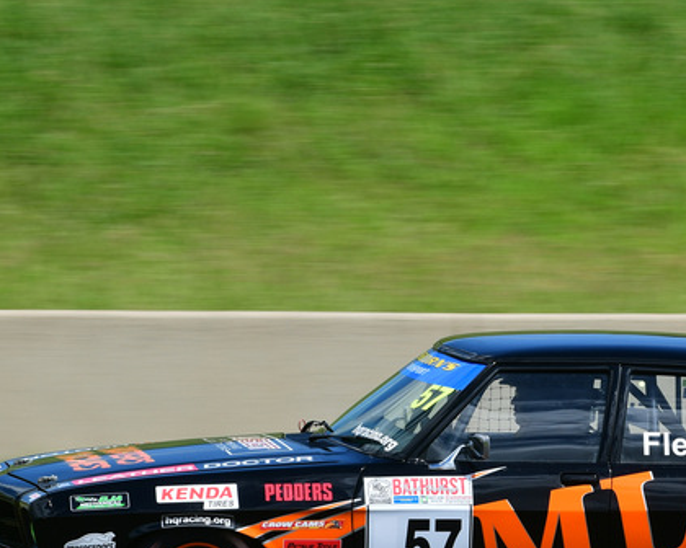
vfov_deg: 2.9
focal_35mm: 536
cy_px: 313
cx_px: 495
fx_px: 10882
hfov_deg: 3.6
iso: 200
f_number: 13
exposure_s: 1/250
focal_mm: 200
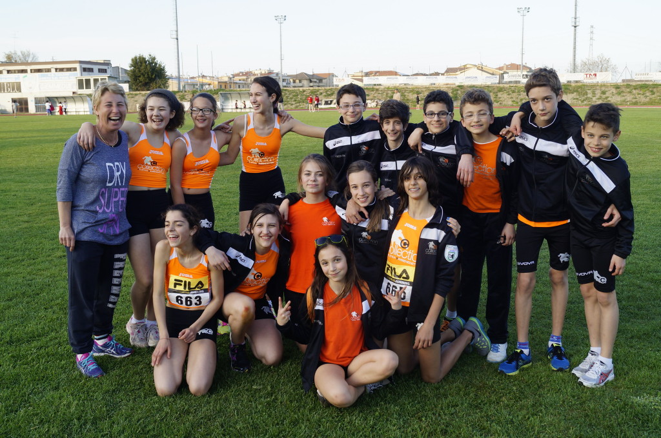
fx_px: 660
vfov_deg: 36.7
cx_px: 330
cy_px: 219
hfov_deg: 53.2
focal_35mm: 36
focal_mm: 24
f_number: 6.3
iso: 100
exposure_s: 1/80
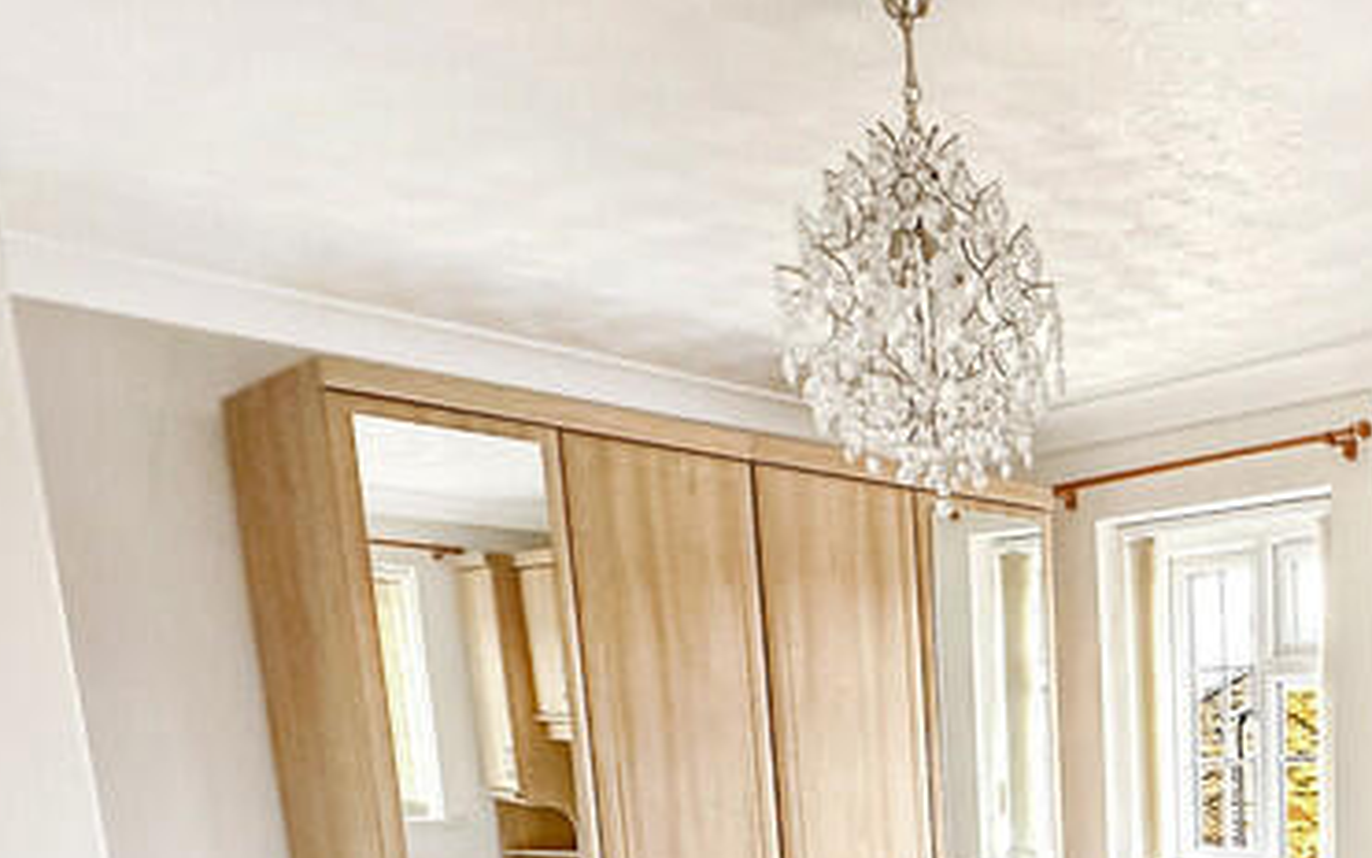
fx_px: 1533
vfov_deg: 26.5
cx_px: 1450
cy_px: 1117
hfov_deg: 40.5
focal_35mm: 41
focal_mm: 2.22
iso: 320
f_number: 2.2
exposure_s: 1/68
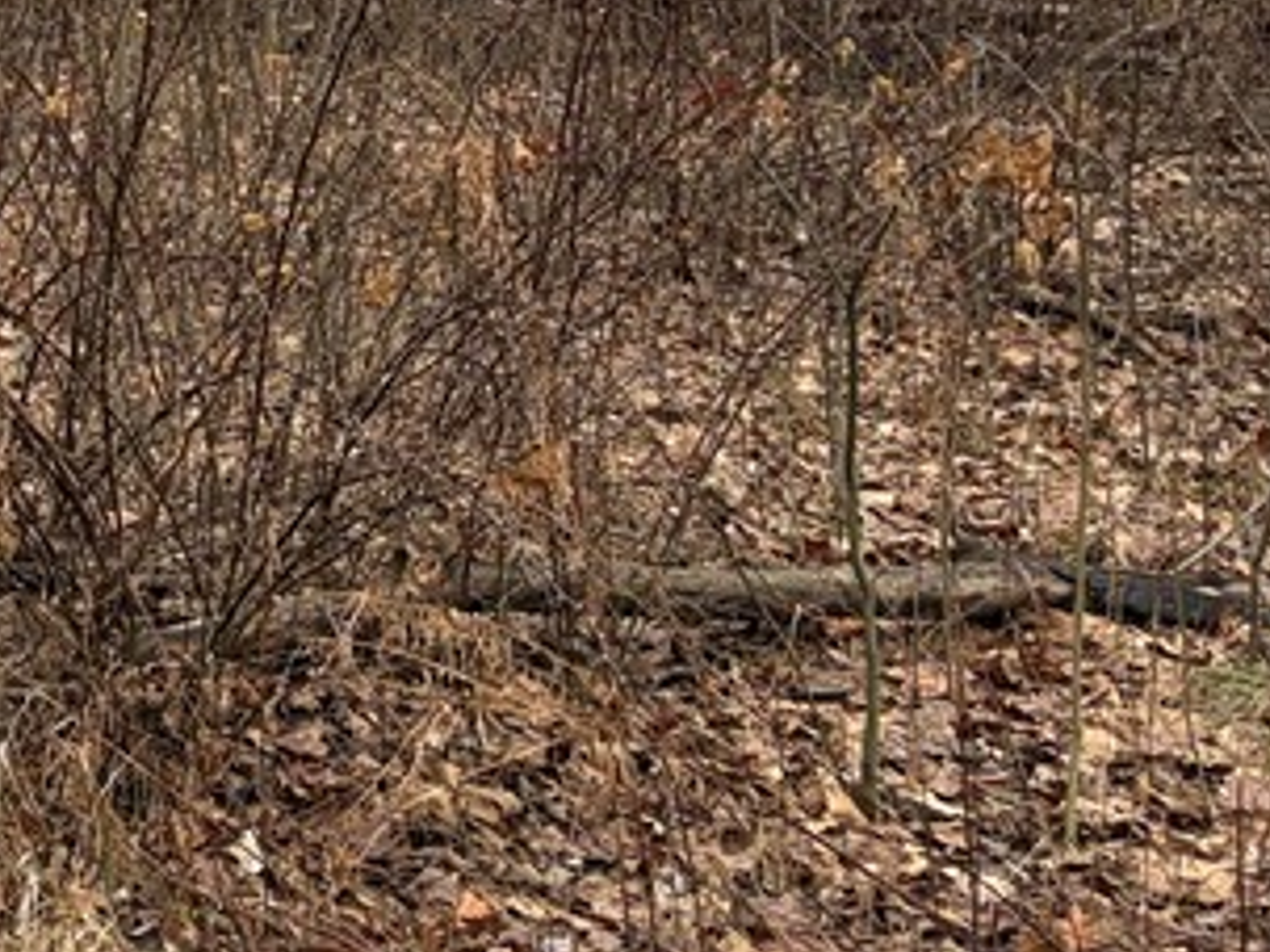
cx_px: -826
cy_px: -298
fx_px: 3227
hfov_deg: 18.6
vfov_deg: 15.9
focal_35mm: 88
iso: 80
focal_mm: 5.96
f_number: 1.6
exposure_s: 1/121
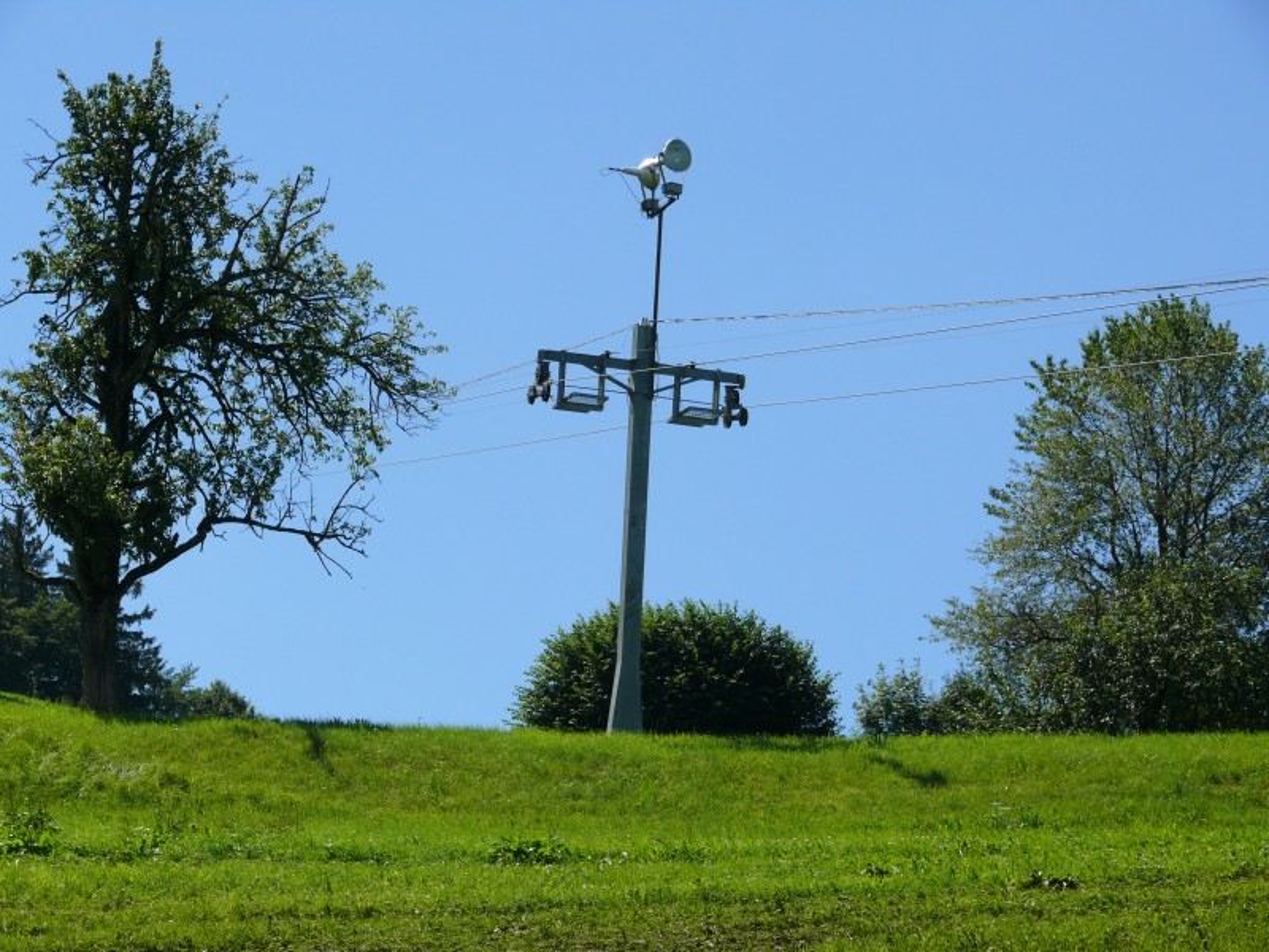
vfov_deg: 11.1
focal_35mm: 133
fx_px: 4876
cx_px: 634
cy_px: 476
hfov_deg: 14.8
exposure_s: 1/500
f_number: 6.3
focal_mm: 28.1
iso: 100
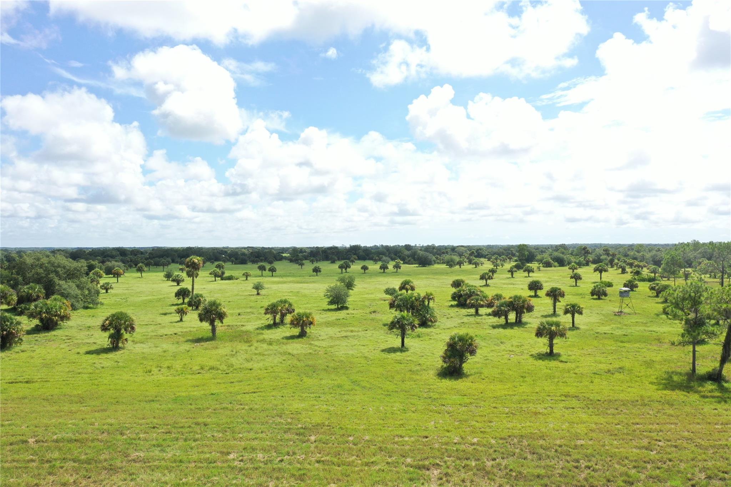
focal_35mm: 28
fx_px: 568
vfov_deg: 46.4
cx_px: 366
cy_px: 244
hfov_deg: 65.5
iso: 100
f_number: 5.6
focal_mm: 10.26
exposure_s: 1/320
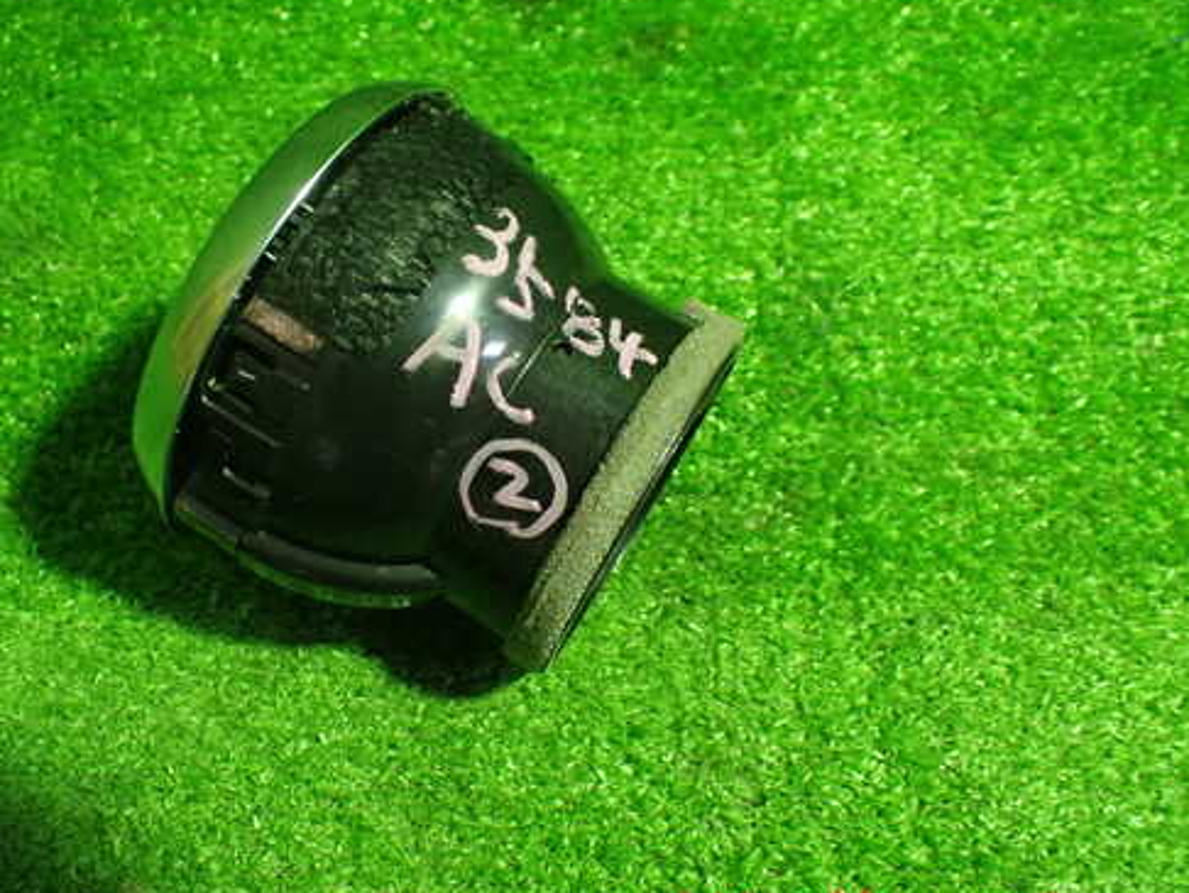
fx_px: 1272
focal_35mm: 37
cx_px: 499
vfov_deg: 38.6
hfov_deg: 49.9
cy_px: 396
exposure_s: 1/60
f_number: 2.3
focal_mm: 5.4
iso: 800
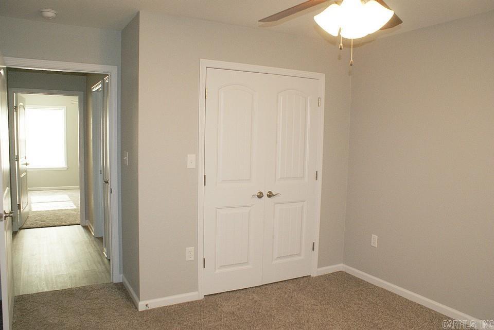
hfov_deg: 67.4
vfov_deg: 47.9
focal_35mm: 27
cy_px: 165
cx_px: 247
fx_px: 370
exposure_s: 1/80
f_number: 5.6
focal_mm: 18
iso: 400
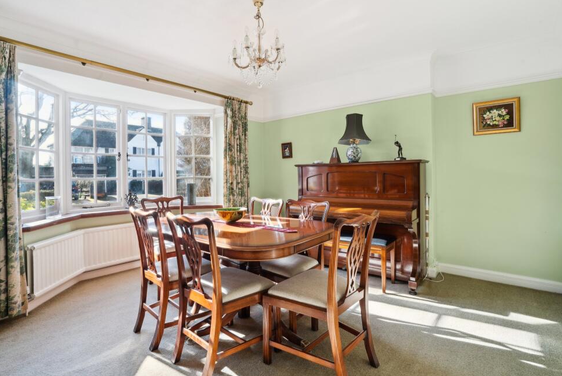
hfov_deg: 93.2
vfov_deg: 70.5
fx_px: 266
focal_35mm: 17
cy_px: 179
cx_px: 278
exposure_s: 1/20
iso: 640
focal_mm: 16
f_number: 11
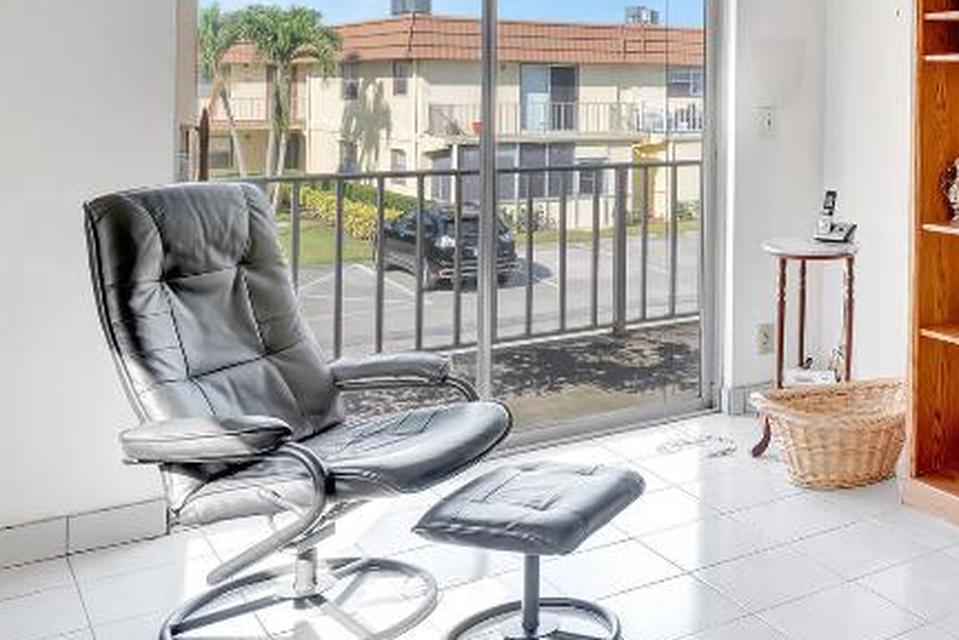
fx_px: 1065
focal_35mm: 40
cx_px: 930
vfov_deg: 32.3
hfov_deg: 42.7
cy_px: 113
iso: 500
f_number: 8
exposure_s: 1/30
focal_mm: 10
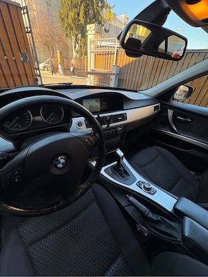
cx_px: 104
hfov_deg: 85.7
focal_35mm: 14
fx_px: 112
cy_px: 138
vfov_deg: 102.1
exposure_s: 1/143
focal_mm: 2.22
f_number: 2.2
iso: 200
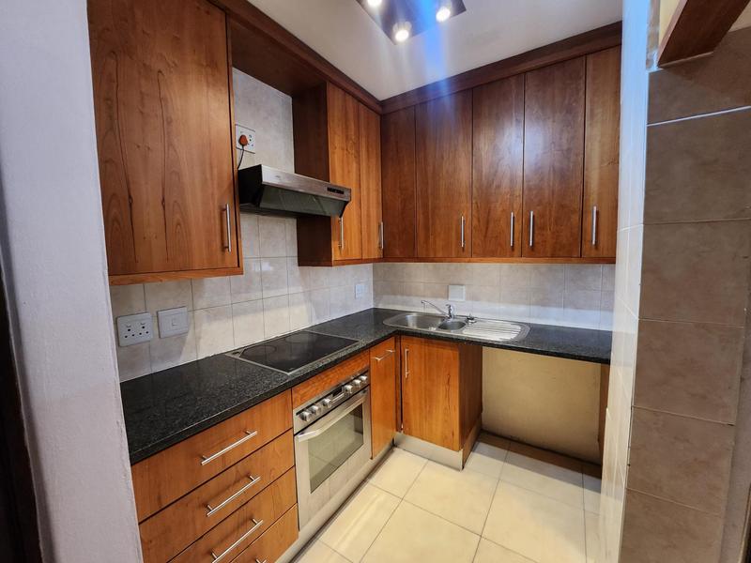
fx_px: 282
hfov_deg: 106.2
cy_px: 282
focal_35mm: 13
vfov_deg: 89.9
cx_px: 376
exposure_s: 1/50
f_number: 2.2
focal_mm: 1.7
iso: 400
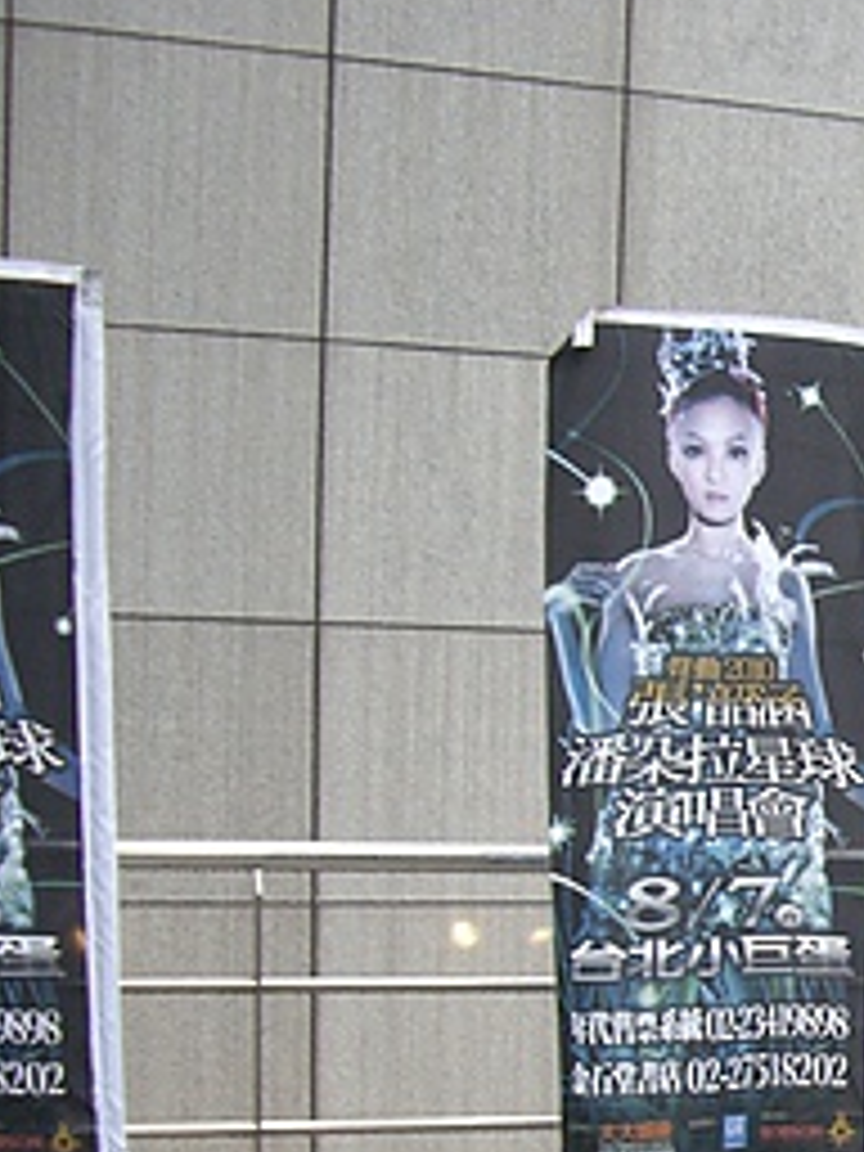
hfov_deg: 15.3
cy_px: 940
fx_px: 2962
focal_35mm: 89
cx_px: 1292
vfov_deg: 21.7
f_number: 2.8
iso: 200
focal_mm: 7.9
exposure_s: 1/80
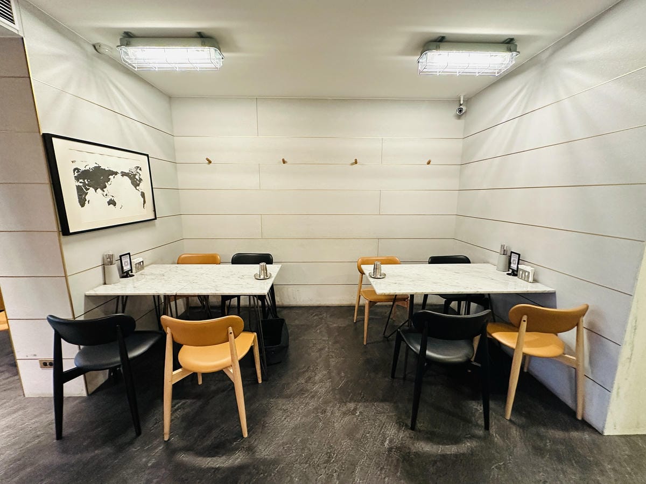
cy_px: 242
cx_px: 323
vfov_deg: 85.7
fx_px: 261
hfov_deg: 102.1
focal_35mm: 14
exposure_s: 1/60
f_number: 2.2
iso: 800
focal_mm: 2.22
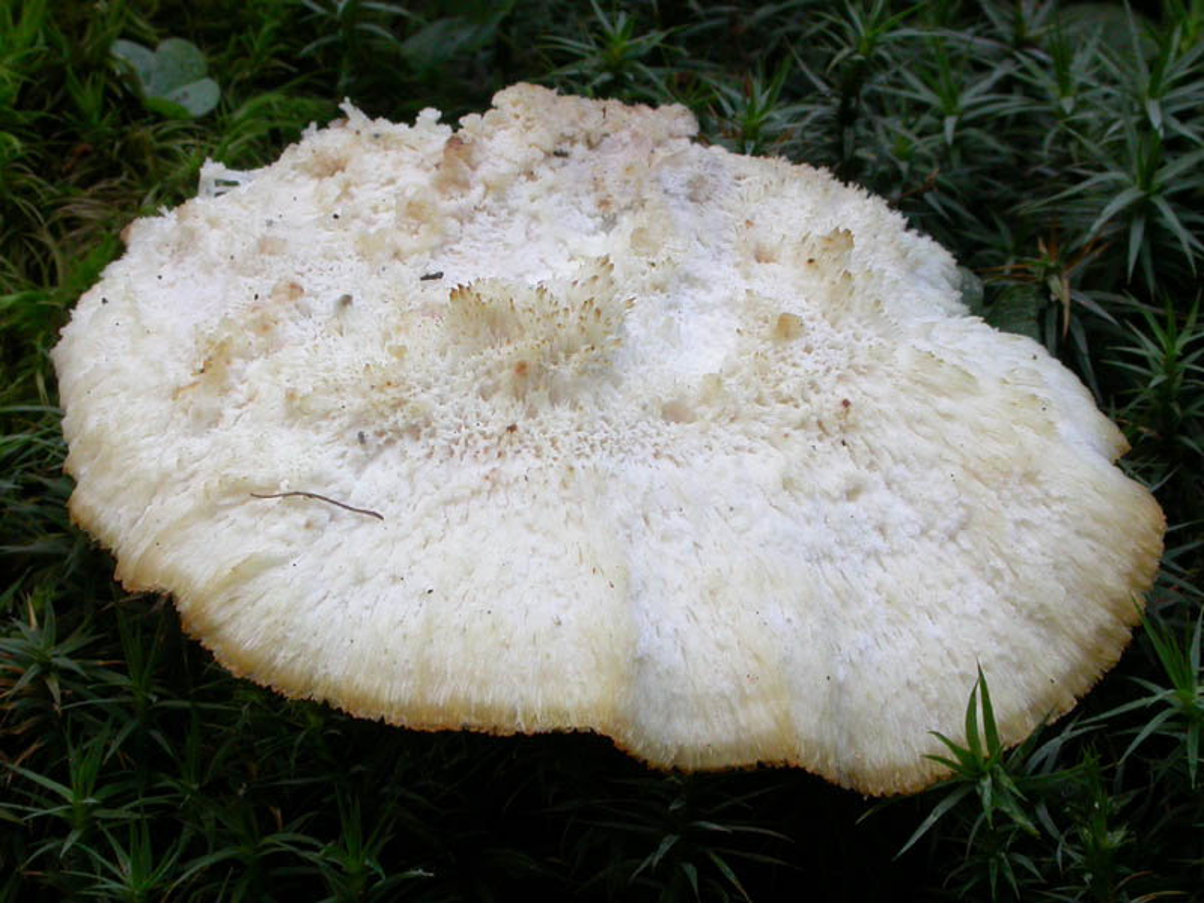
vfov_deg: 14.1
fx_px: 3652
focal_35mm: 105
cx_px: 602
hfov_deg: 18.7
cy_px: 452
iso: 200
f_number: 10.4
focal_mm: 21.8
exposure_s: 1/15
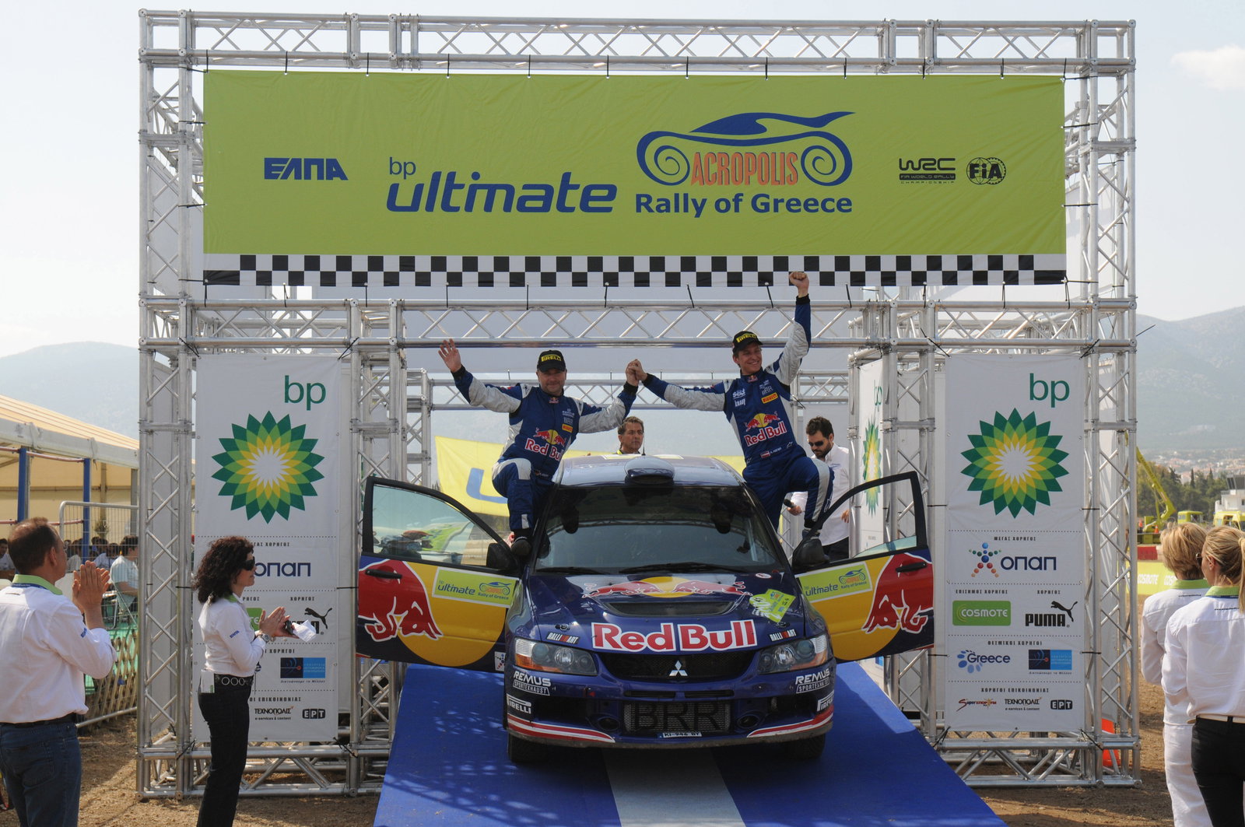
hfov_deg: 33.4
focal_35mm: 60
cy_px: 414
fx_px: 2073
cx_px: 622
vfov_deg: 22.6
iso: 200
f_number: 9
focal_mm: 40
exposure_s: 1/250
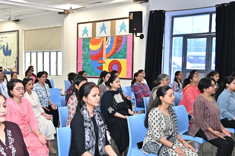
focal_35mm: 51
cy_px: 100
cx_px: 55
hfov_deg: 37.9
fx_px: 331
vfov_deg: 26.4
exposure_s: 1/125
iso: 800
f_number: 4
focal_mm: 31.5
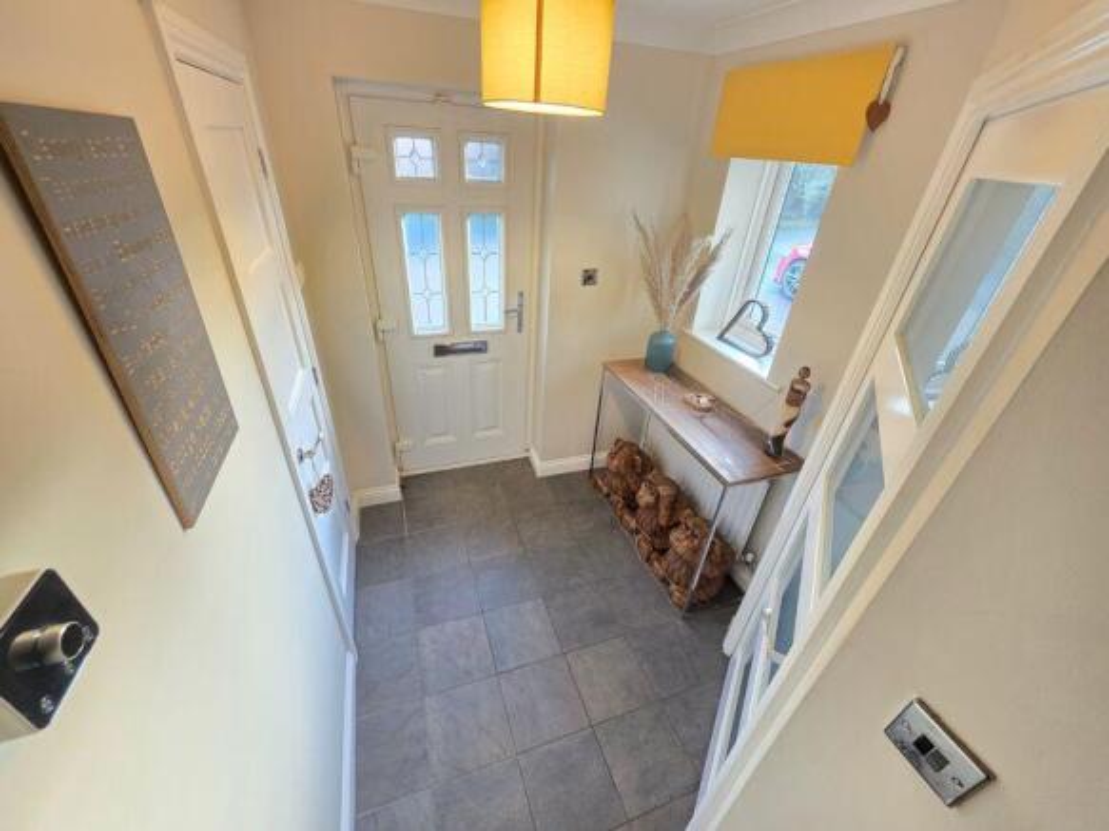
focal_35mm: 13
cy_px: 416
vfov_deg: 89.9
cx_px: 554
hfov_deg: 106.2
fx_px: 416
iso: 320
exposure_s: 1/50
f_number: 1.9
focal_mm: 2.2
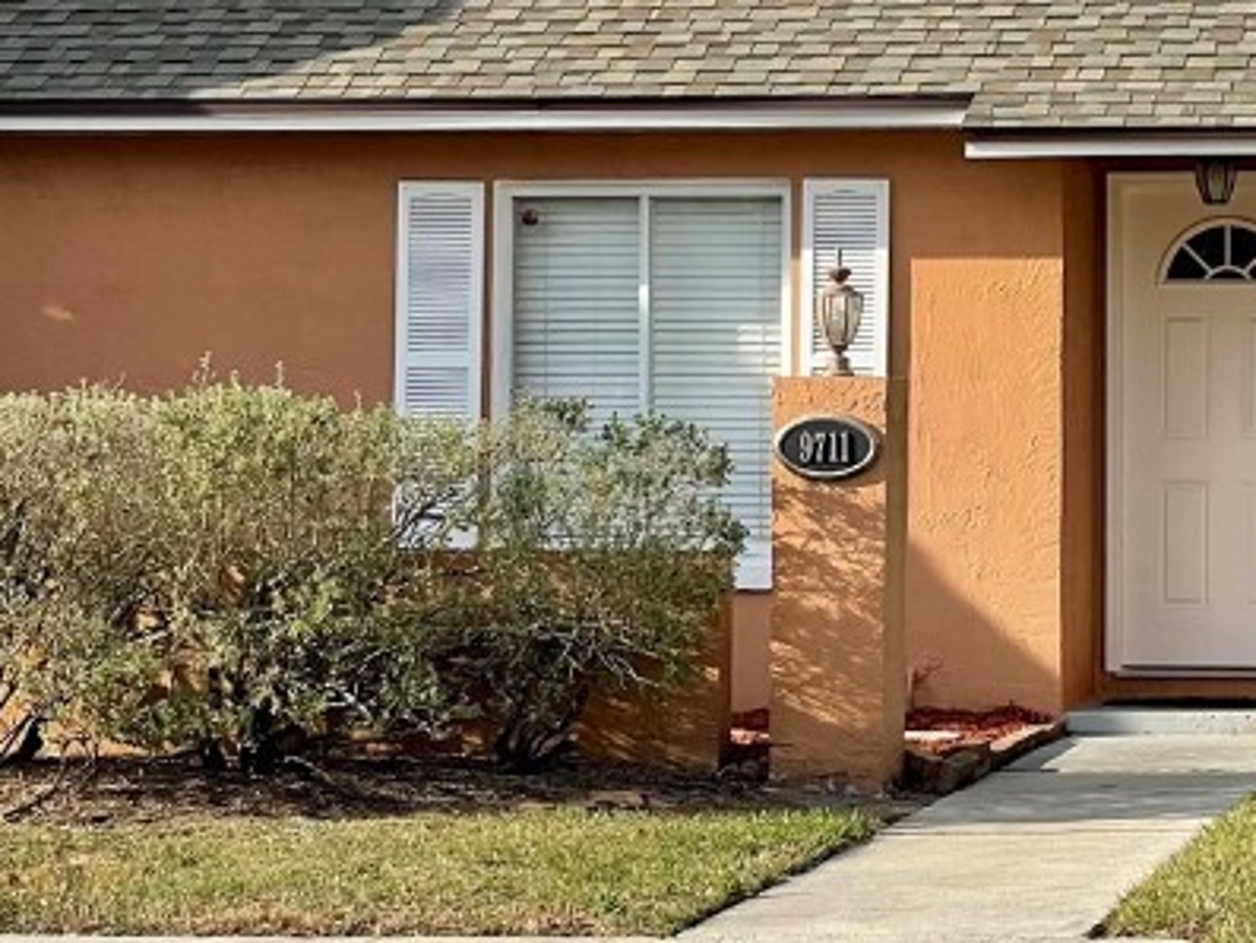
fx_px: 4863
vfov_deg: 11.0
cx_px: 1142
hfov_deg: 14.6
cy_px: 225
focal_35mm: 134
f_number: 2
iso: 25
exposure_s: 1/1229
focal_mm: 6
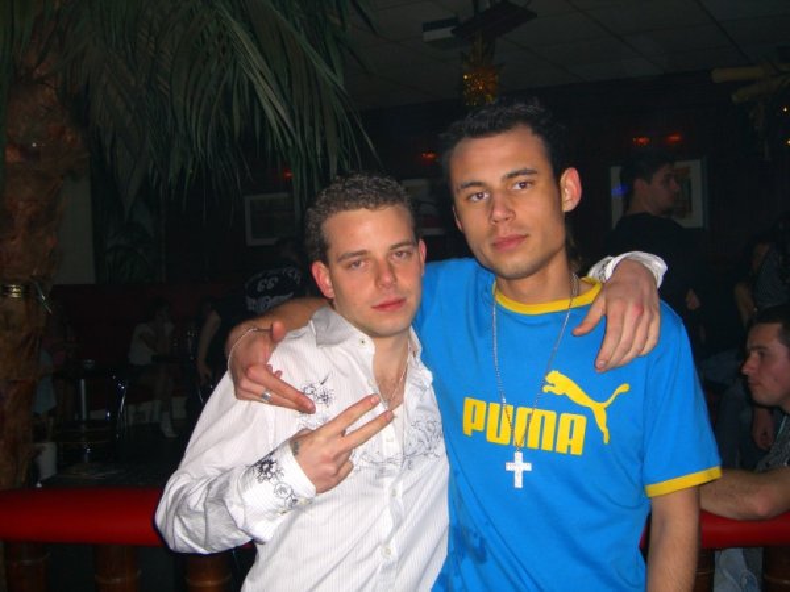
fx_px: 867
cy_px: 296
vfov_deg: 37.7
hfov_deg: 49.0
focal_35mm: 38
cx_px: 395
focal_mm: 7.9
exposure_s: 1/60
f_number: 2.8
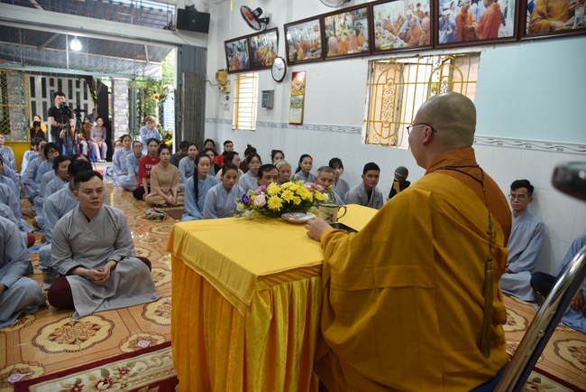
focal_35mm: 24
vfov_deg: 53.2
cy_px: 196
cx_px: 293
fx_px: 391
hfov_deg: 73.7
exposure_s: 1/60
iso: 450
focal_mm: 24
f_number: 4
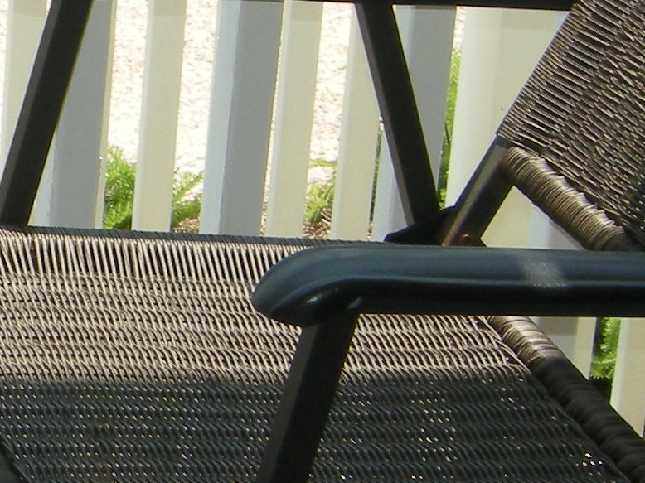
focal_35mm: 180
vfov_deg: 8.2
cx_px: -583
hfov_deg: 10.3
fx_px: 3353
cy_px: 84
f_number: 4.8
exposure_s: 1/190
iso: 64
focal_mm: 7.5
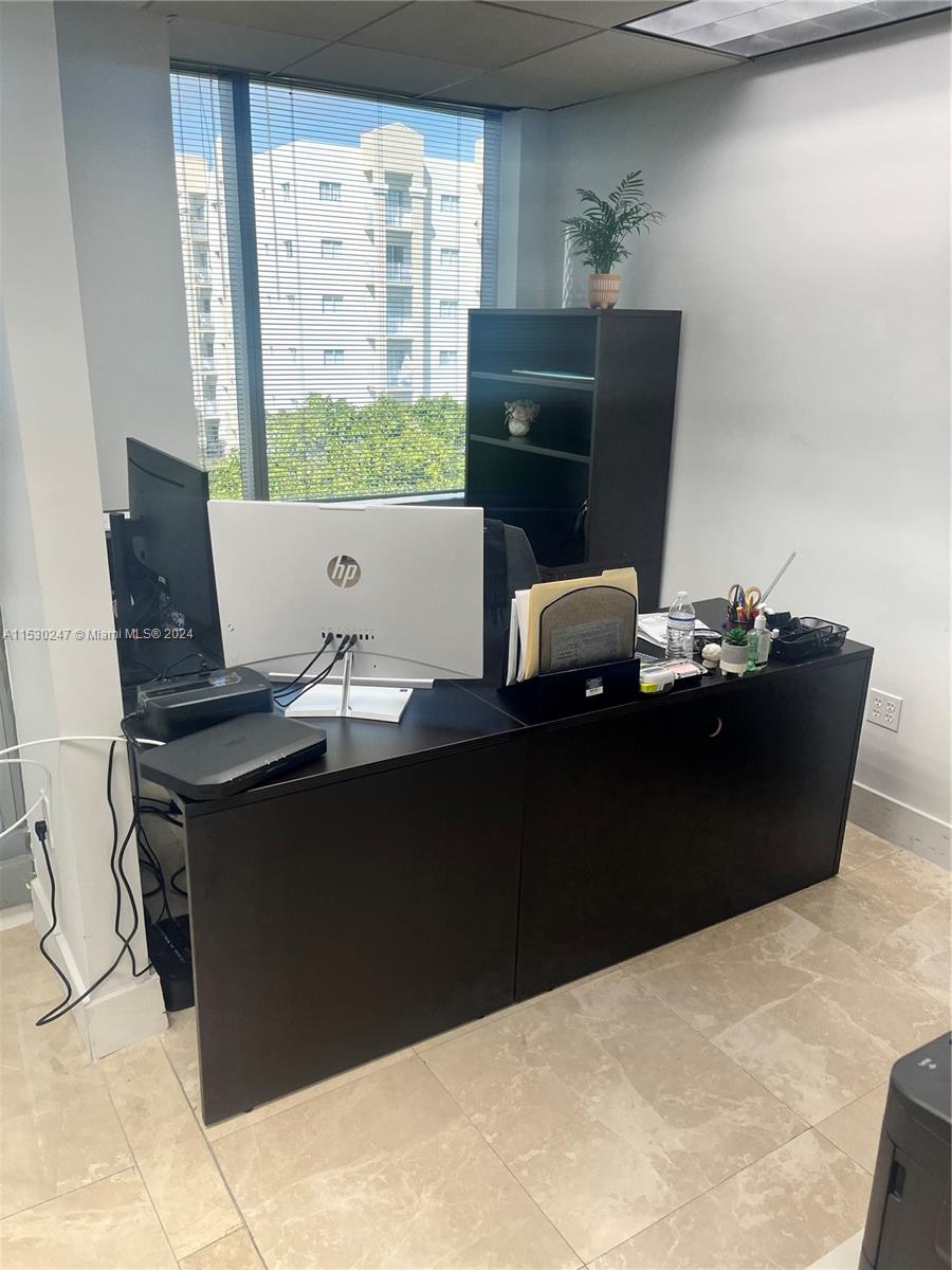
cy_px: 635
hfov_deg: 53.1
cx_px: 476
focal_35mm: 26
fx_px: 953
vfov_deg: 67.3
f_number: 1.6
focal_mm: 5.1
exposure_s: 1/120
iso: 50
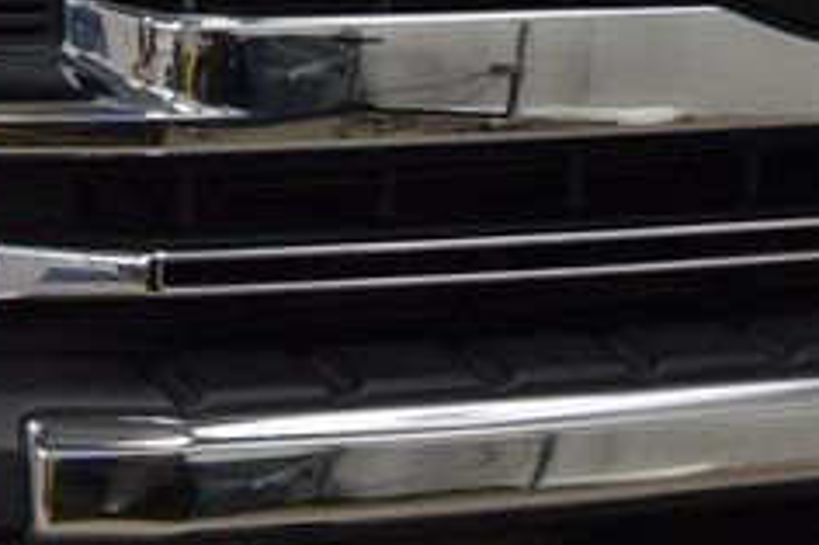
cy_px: -102
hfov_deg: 12.4
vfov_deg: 8.3
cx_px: 895
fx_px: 3706
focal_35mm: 163
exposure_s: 1/60
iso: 1600
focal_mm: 40
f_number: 7.1
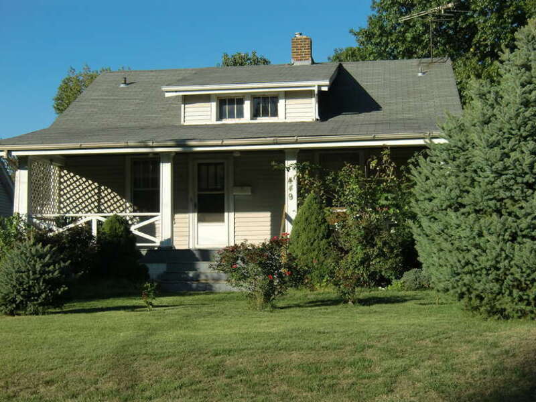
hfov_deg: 34.9
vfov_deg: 26.6
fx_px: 852
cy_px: 201
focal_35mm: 55
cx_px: 268
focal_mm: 9.8
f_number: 4.2
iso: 64
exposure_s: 1/500
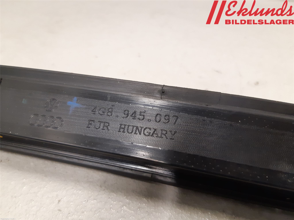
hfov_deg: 67.3
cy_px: 110
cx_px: 147
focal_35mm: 26
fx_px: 221
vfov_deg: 53.1
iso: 250
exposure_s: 1/33
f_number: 1.7
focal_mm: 3.93
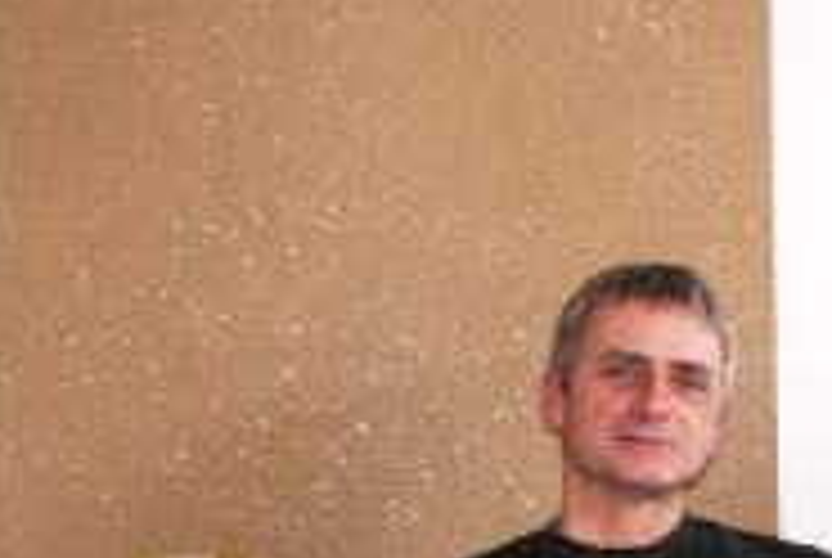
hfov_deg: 15.6
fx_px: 2945
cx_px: 922
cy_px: 666
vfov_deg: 10.6
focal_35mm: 127
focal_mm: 35
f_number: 5.6
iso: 400
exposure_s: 1/60
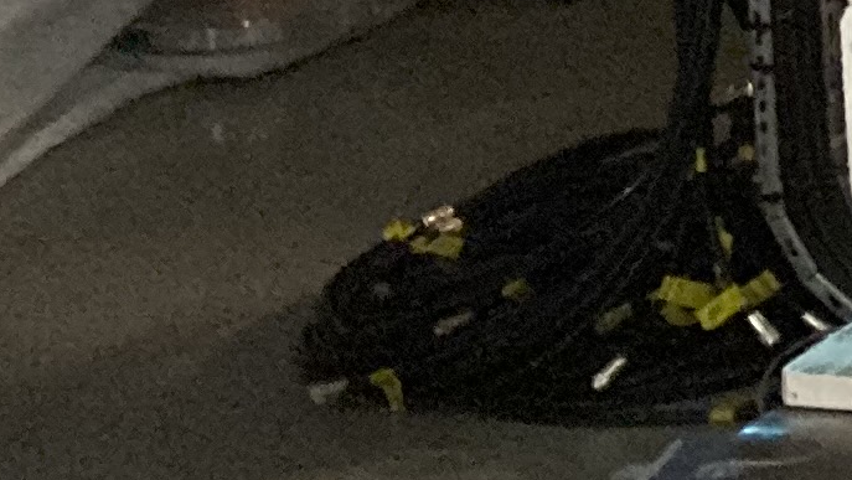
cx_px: 2442
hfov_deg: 9.7
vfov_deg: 6.4
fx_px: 4045
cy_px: -716
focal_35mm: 179
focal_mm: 3.99
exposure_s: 1/33
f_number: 1.8
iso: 320
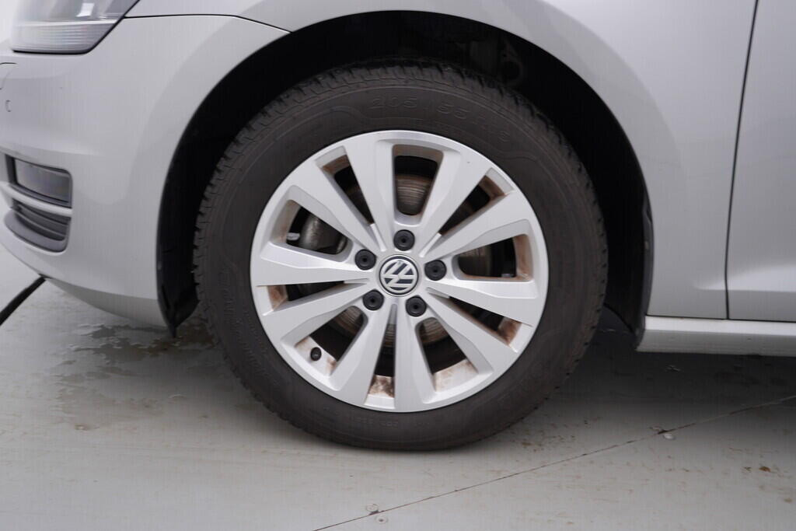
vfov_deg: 36.9
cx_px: 398
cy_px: 266
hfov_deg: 53.1
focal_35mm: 36
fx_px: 796
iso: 125
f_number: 4
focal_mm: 24
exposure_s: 1/60
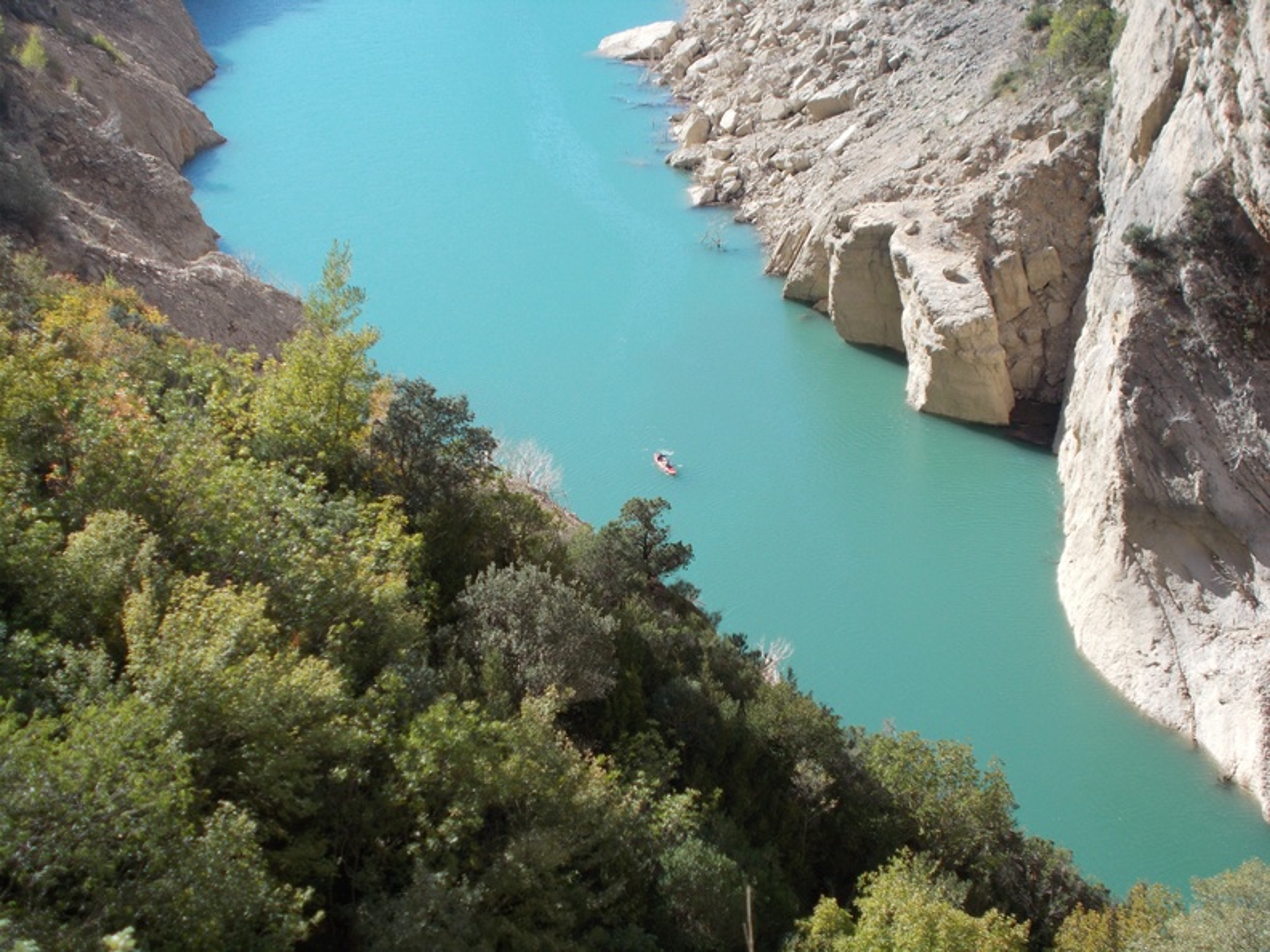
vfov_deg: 29.1
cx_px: 635
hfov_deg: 38.2
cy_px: 476
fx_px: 1834
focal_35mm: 50
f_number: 4.5
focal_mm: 9
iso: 80
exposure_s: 1/250
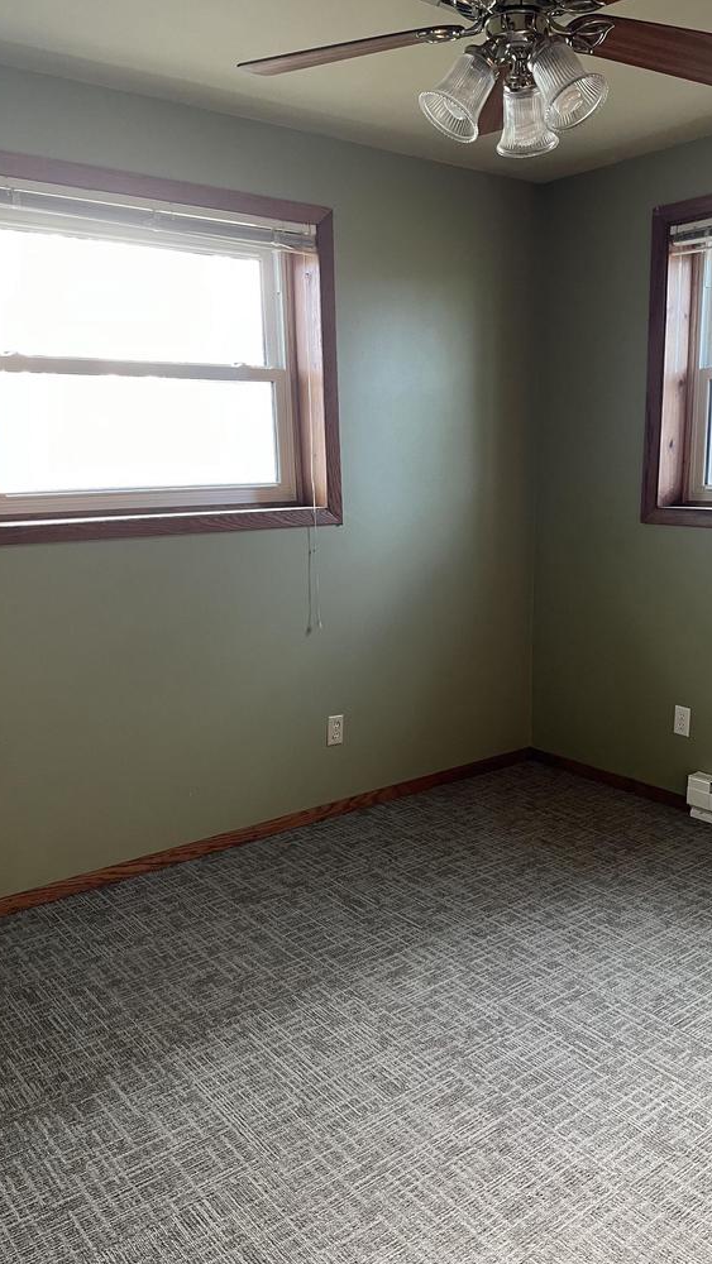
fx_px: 973
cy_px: 624
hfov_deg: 40.0
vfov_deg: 66.1
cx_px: 433
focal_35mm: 29
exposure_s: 1/60
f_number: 1.6
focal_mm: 5.1
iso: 200
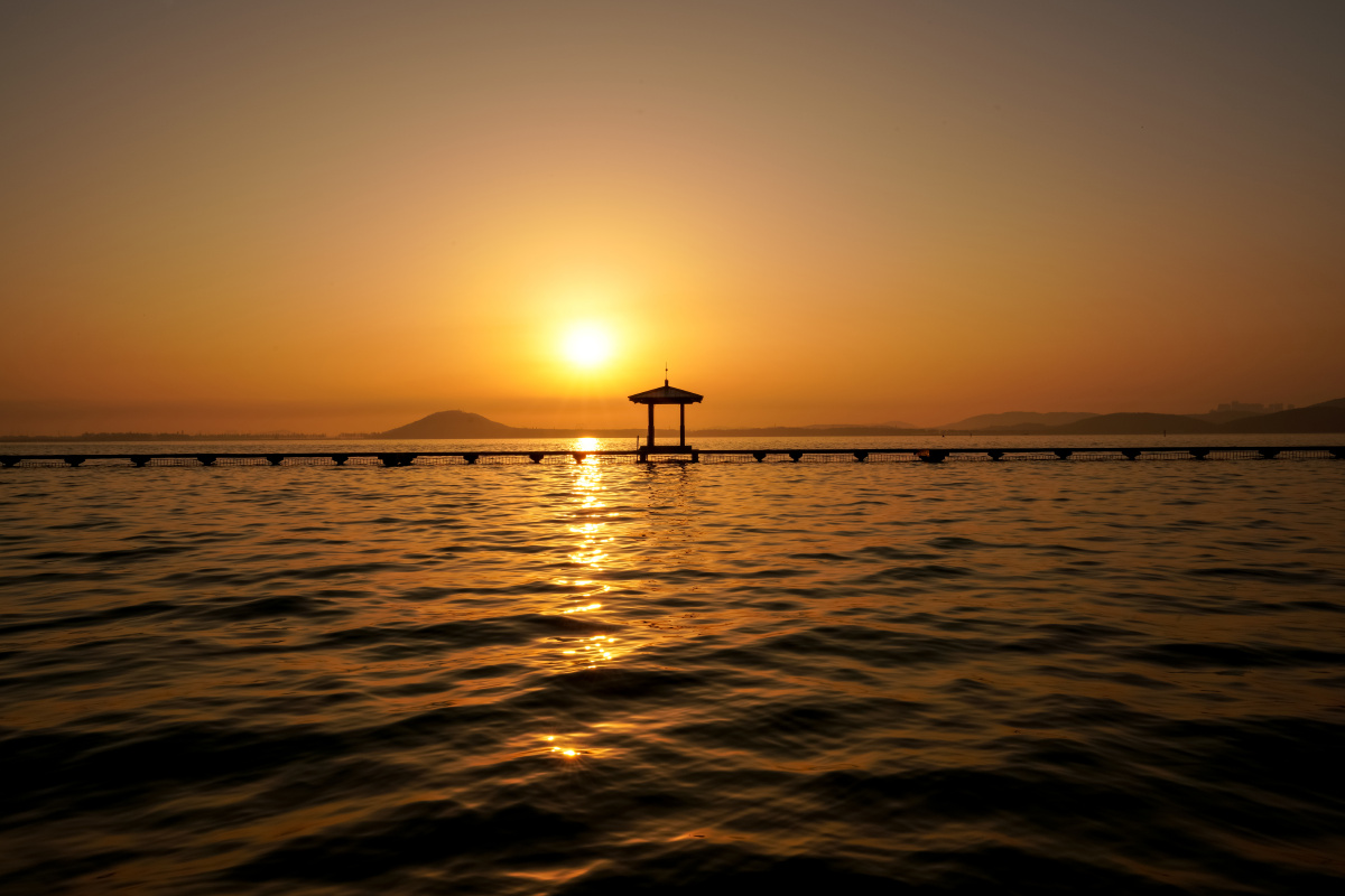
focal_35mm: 24
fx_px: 897
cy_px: 448
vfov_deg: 53.1
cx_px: 672
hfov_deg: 73.7
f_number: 22
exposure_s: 1/80
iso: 100
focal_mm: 24
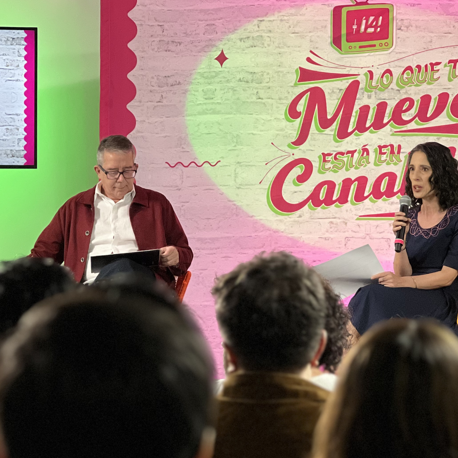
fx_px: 1991
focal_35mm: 133
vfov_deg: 13.1
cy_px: 244
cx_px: 249
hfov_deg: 13.1
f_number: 2.8
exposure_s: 1/73
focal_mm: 9
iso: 250
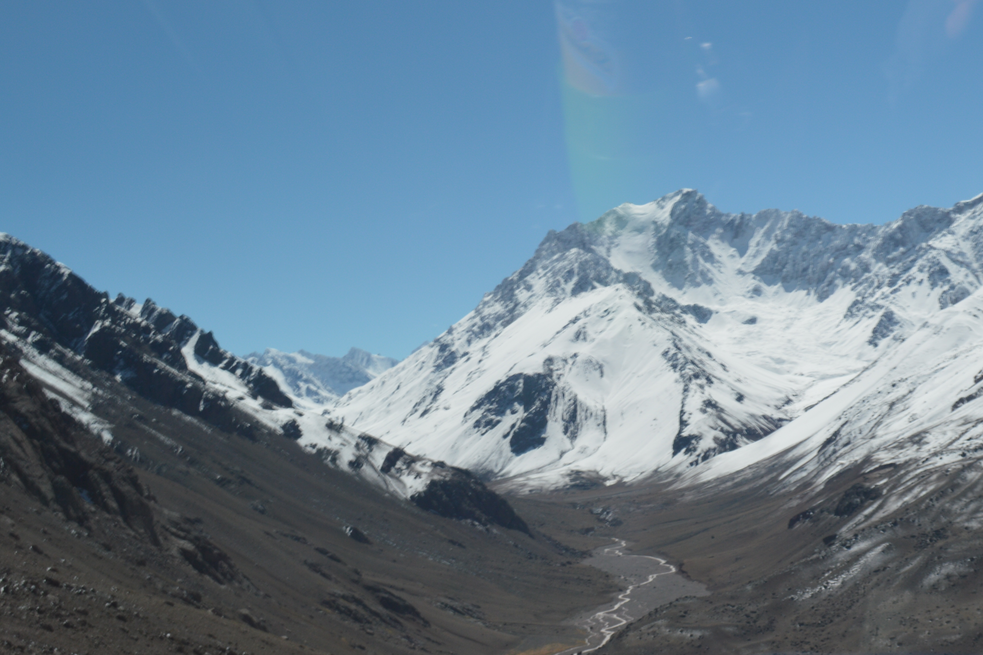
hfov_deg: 31.6
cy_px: 423
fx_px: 1720
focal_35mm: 63
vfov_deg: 21.5
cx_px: 680
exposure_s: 1/125
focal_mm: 24
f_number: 5.6
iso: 100
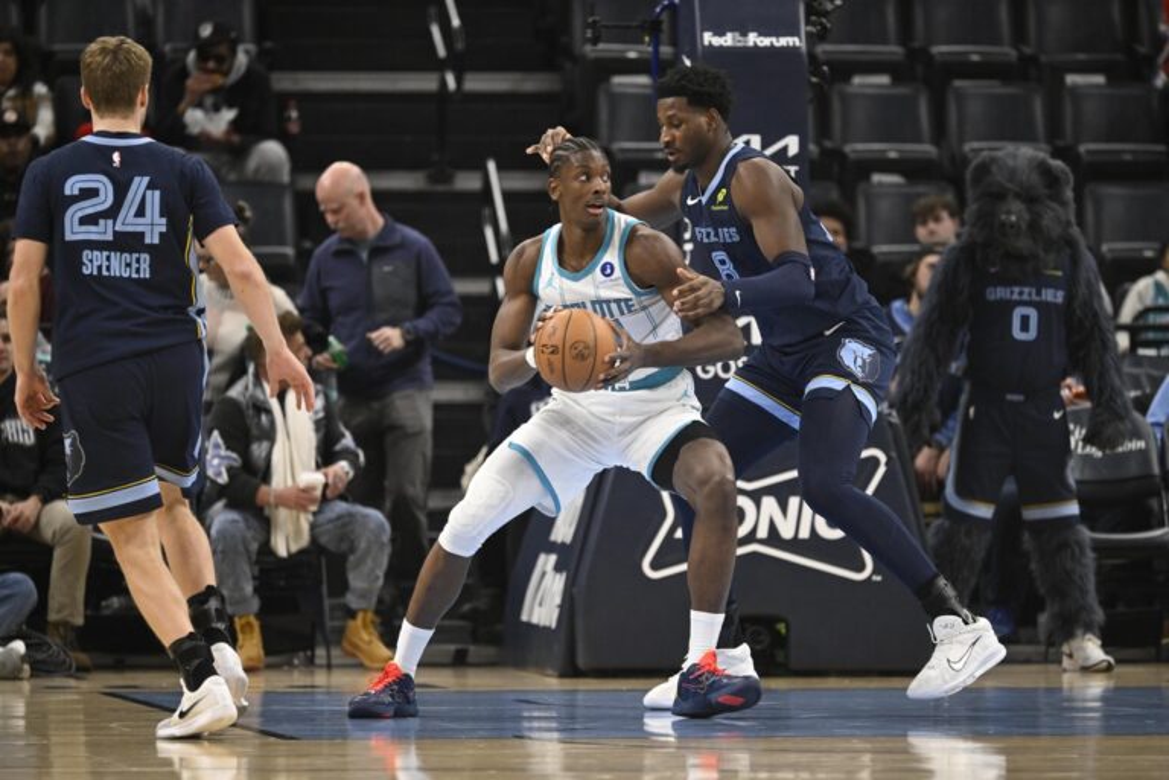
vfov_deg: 4.6
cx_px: 584
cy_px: 390
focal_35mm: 300
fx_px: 9741
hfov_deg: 6.9
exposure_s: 1/800
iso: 3200
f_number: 4
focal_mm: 300
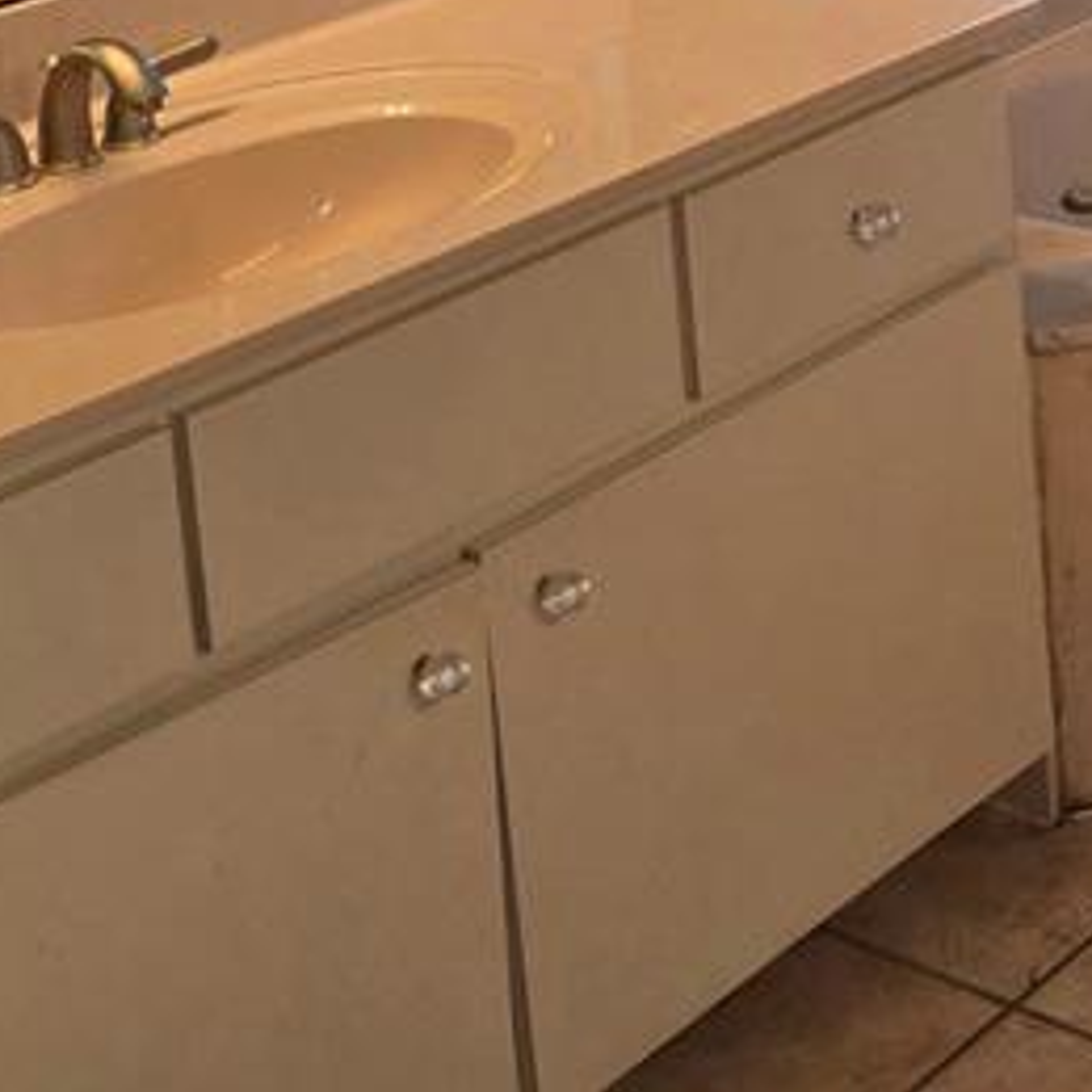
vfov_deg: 19.4
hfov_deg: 19.0
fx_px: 2855
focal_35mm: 80
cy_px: -449
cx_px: 1651
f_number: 1.7
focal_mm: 6.3
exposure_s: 1/60.2
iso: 100
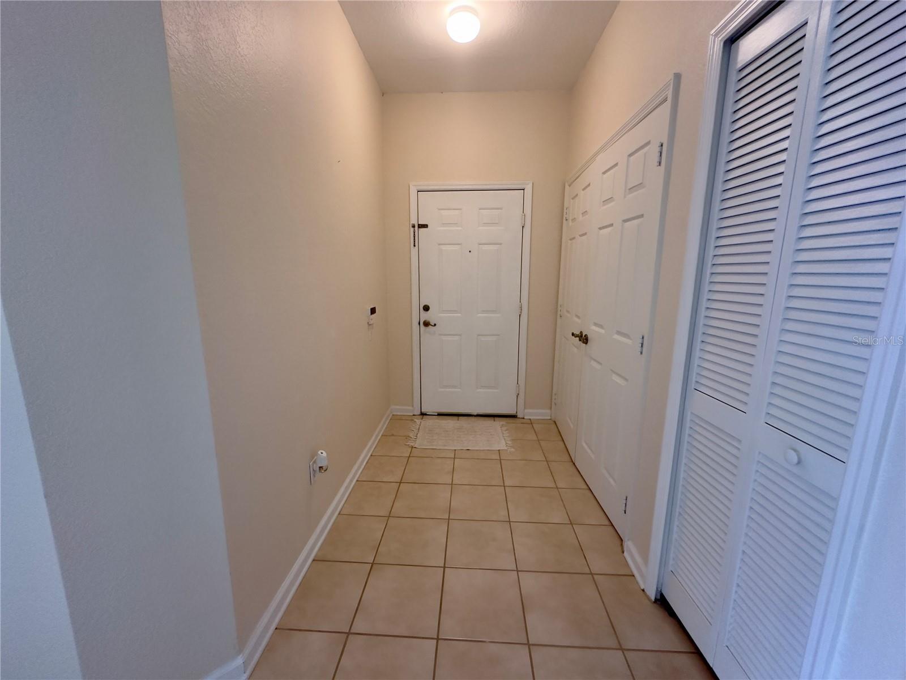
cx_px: 453
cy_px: 340
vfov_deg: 85.7
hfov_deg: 102.1
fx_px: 366
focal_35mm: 14
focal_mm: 2.22
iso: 160
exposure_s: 1/60
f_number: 2.2
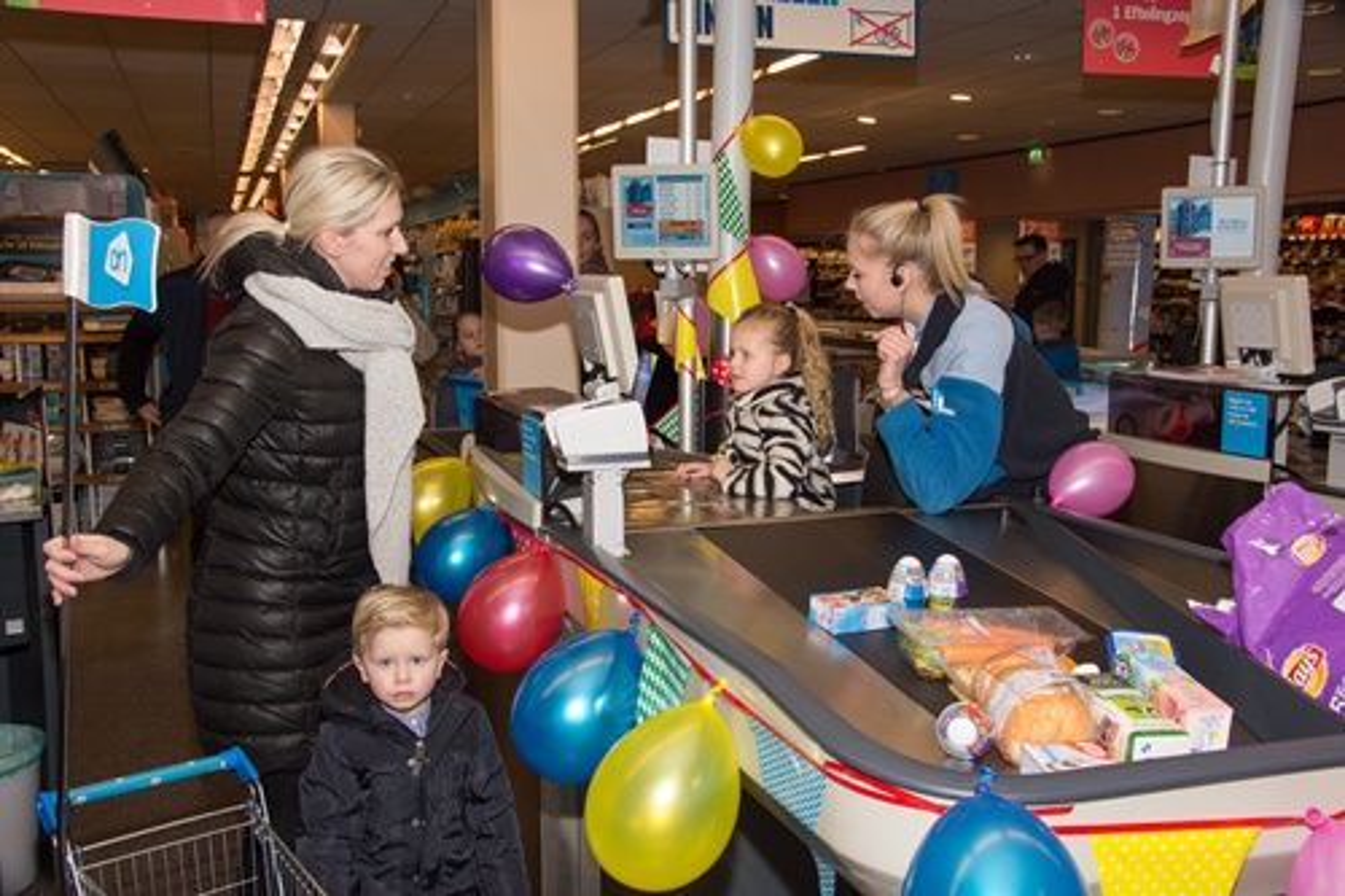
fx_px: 1344
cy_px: 448
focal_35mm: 36
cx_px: 672
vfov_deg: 36.8
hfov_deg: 53.1
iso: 160
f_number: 9
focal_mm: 24
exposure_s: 1/60
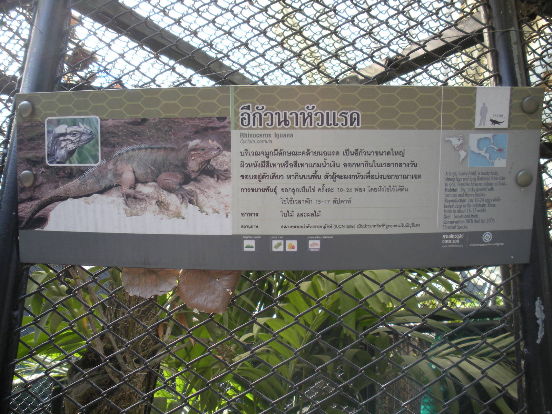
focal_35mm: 36
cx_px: 276
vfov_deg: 39.7
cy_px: 207
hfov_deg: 51.4
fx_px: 574
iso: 64
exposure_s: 1/106
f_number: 3.5
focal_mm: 6.3
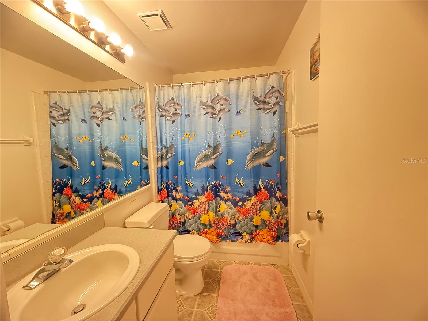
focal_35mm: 14
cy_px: 160
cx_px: 214
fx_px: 173
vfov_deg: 85.7
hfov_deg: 102.1
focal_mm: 2.22
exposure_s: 1/60
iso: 640
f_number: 2.2
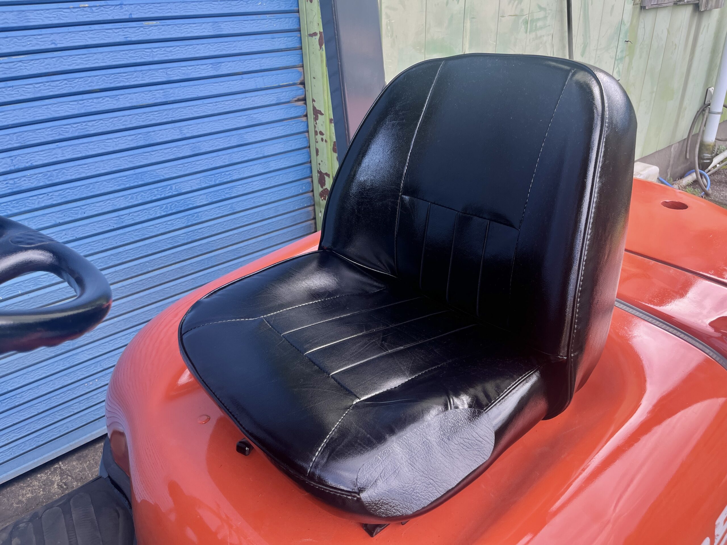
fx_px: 546
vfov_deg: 53.1
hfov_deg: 67.3
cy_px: 272
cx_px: 364
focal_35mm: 26
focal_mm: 5.1
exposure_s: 1/563
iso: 50
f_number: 1.6
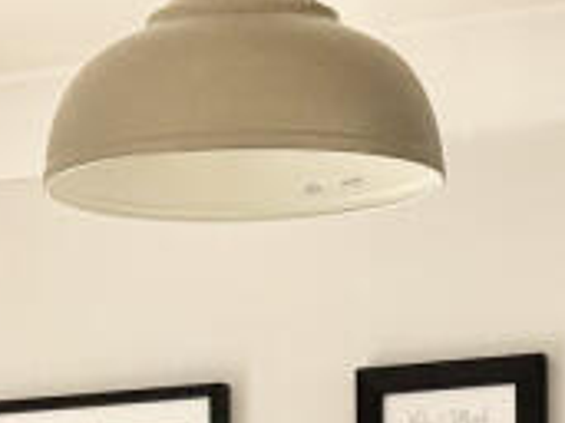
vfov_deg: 4.9
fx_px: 4697
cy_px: 1256
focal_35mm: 288
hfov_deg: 6.9
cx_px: 26
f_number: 1.78
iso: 64
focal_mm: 6.76
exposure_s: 1/499
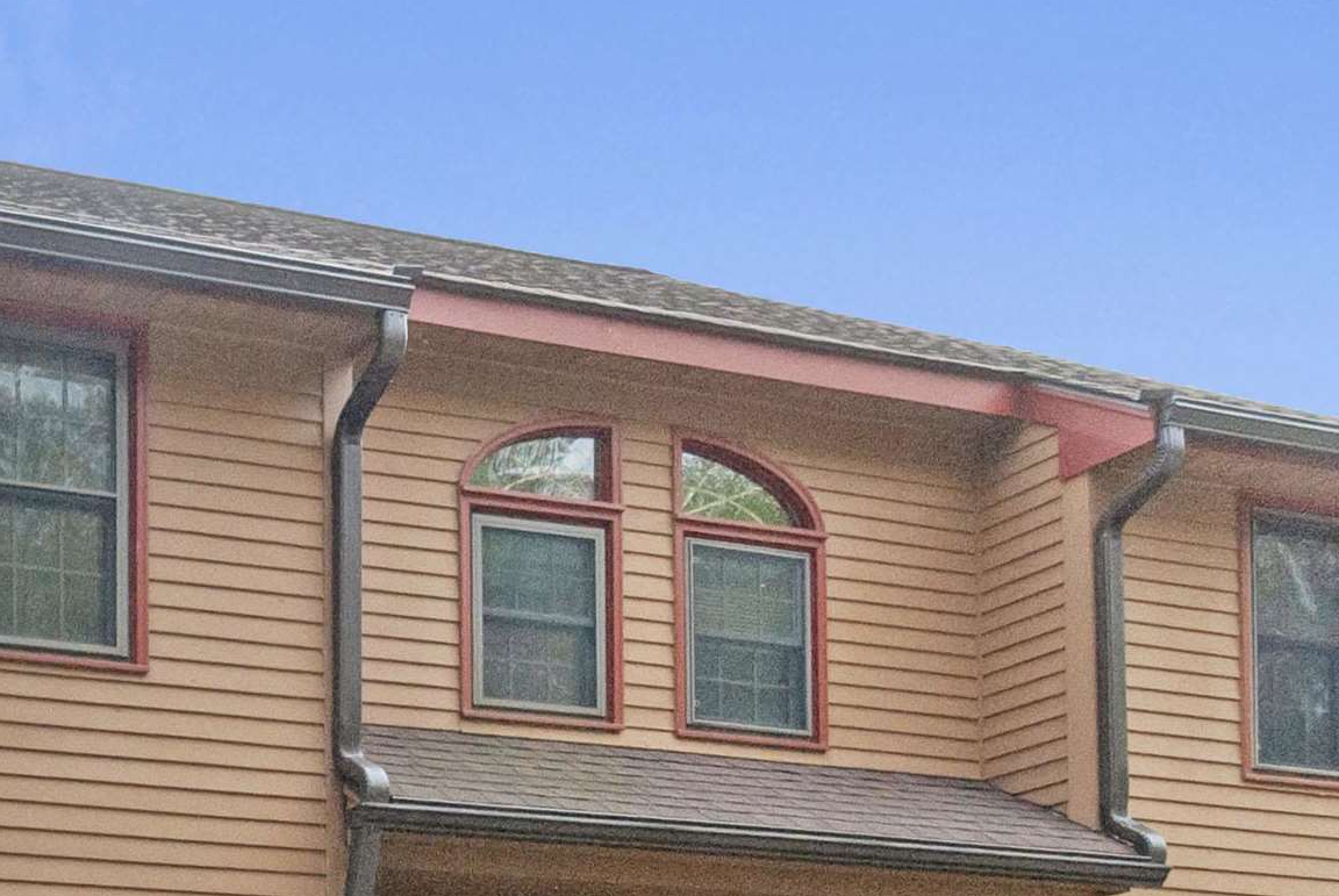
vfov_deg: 25.6
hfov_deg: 33.5
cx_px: -262
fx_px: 1787
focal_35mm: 48
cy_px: 1038
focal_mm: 12
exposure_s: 1/250
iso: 200
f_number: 13
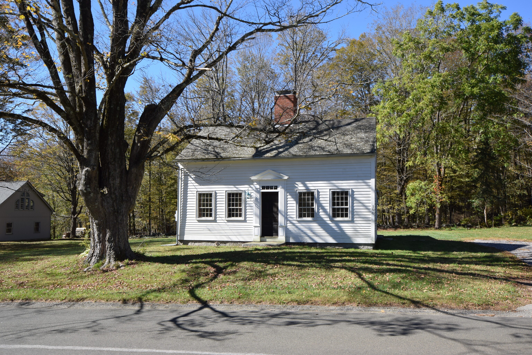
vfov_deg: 45.7
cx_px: 266
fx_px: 421
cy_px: 178
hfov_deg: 64.5
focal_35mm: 28
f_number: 8
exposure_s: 1/250
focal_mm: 19
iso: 280
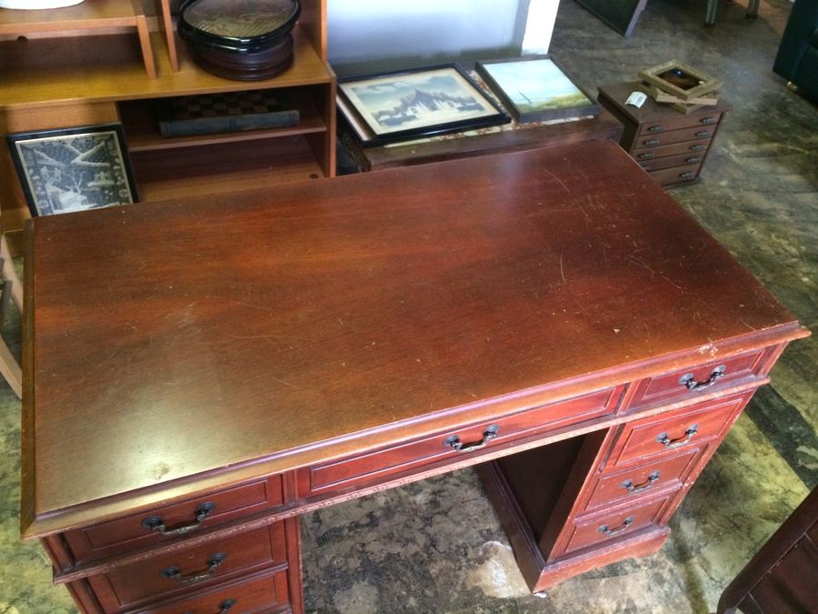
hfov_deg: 60.0
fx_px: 709
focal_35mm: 30
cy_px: 307
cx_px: 409
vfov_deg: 46.8
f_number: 2.2
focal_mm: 4.12
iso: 320
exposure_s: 1/20
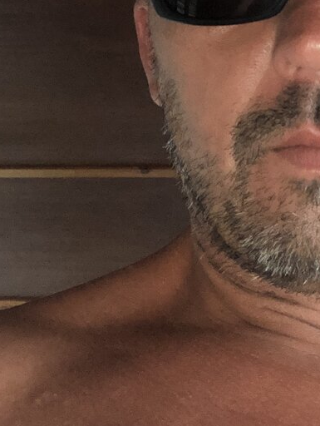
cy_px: -35
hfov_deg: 19.1
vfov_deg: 24.4
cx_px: 318
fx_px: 923
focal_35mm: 75
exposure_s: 1/20
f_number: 2.2
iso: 320
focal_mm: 2.87
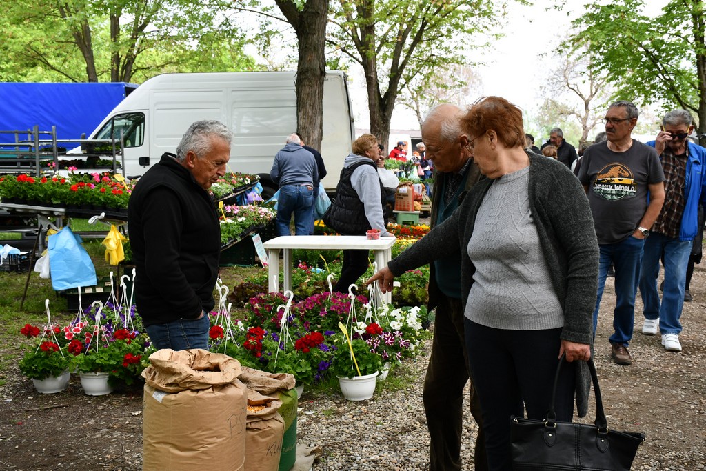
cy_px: 236
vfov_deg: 29.9
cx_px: 353
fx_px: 883
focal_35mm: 45
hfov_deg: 43.6
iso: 320
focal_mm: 30
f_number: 5.6
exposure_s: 1/250
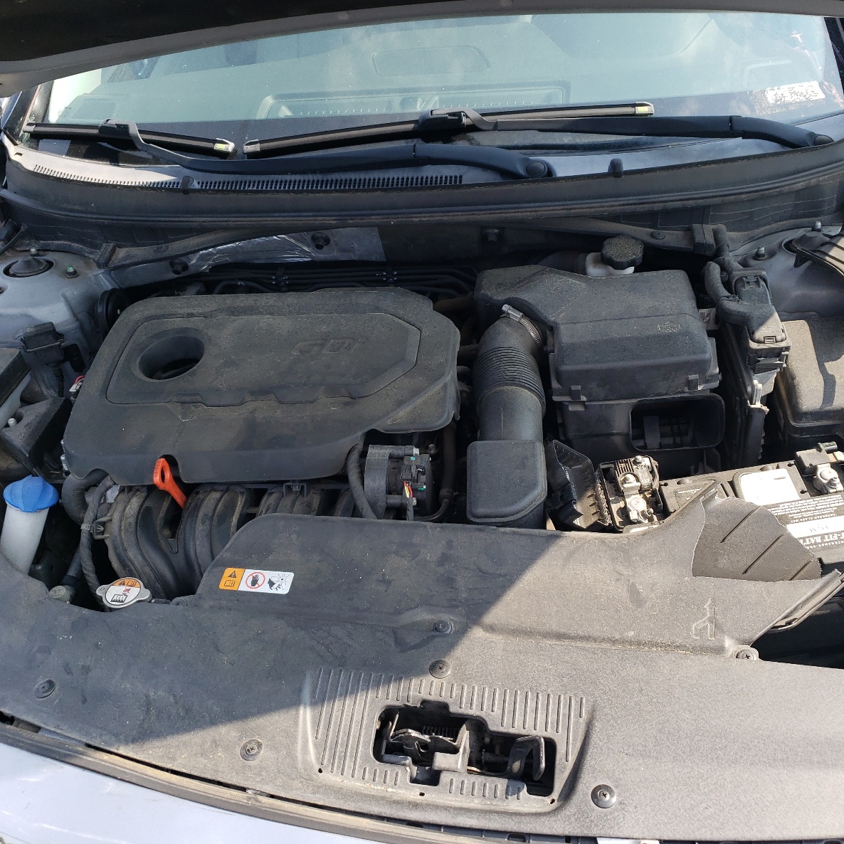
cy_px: 425
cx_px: 452
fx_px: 855
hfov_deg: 52.5
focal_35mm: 31
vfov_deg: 52.5
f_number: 1.5
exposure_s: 1/833
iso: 50
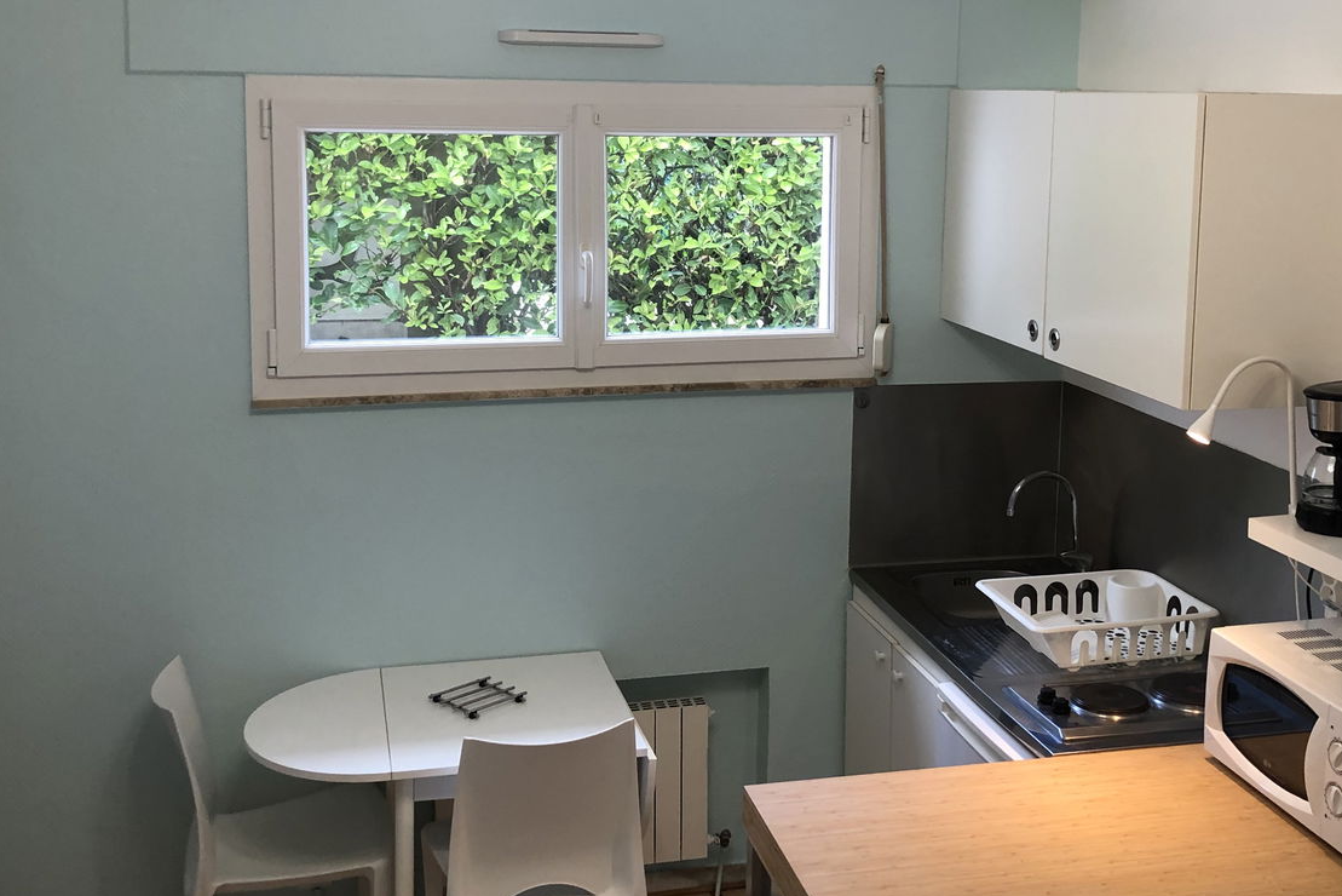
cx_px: 750
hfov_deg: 46.3
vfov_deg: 31.6
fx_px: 1566
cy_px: 291
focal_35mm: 42
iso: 40
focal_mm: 3.99
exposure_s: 1/33
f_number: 1.8
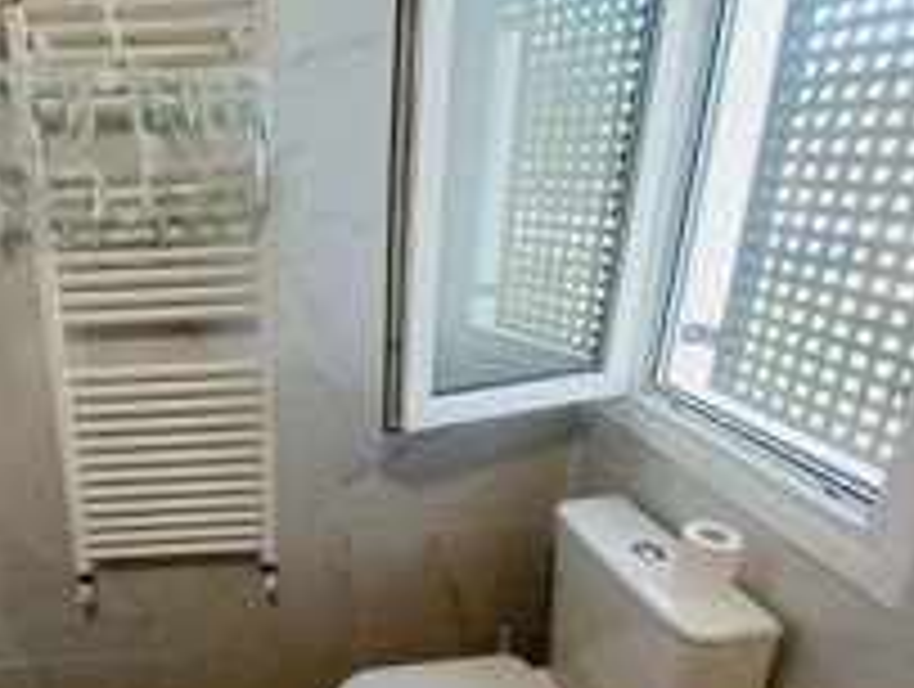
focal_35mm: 23
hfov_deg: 68.9
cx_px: 225
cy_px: 351
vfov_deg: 59.0
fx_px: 608
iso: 80
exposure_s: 1/50
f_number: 2.2
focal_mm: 1.42
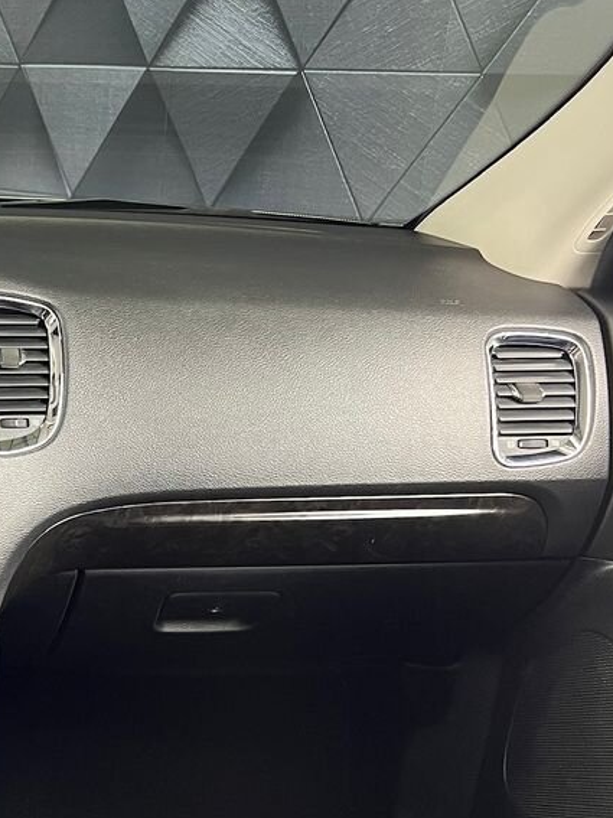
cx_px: -213
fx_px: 1299
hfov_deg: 23.1
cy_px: 496
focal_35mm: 55
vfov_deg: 34.8
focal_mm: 5.7
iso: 200
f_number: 1.5
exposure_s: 1/50
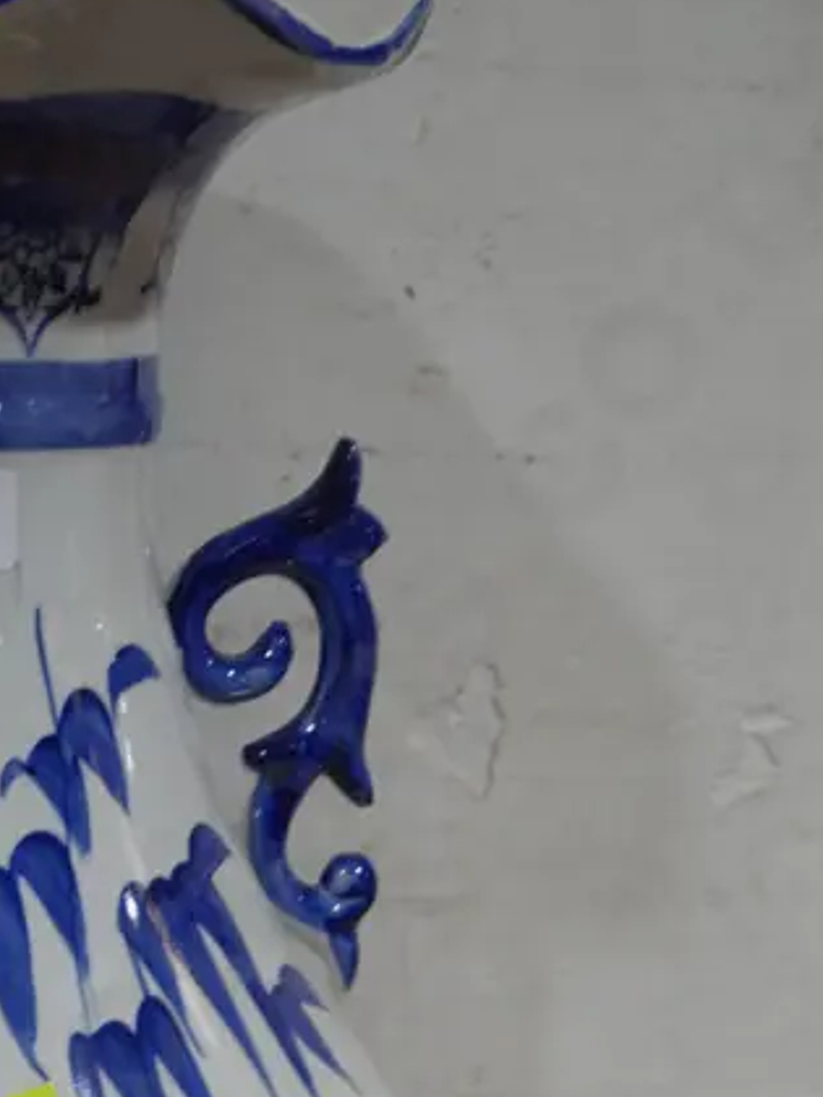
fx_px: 2473
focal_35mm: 78
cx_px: 59
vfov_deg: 23.8
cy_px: 1131
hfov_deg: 18.5
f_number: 4.5
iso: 250
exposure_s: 1/60
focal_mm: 16
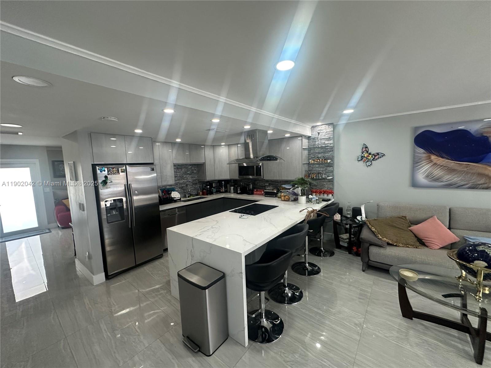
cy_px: 184
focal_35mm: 14
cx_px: 246
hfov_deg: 102.1
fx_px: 199
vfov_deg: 85.7
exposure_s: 1/120
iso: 200
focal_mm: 2.22
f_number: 2.2
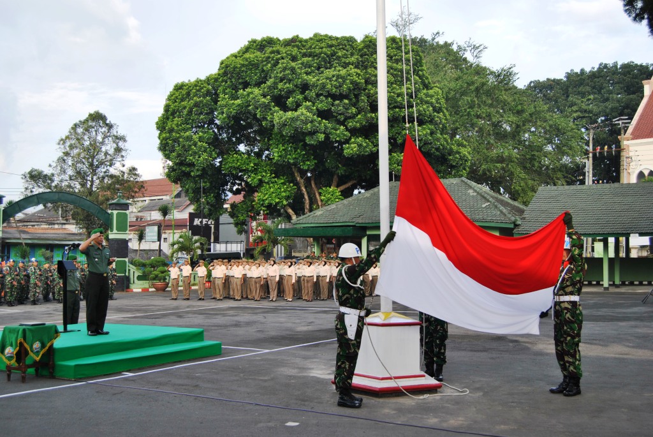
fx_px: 708
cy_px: 218
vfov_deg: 34.3
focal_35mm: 39
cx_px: 326
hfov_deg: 49.5
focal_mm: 26
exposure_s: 1/200
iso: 100
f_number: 5.6
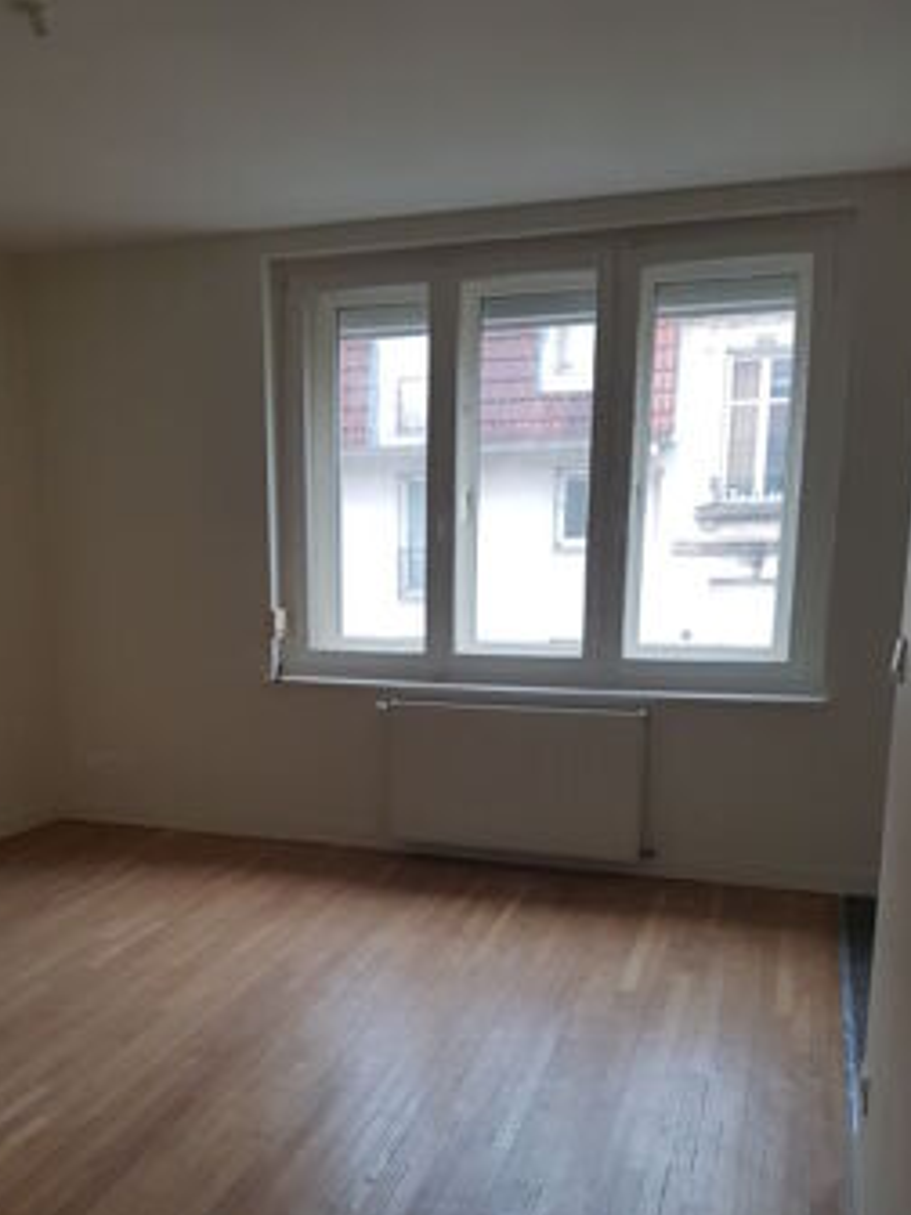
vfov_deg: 54.7
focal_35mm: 33
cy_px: 765
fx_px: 1158
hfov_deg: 42.8
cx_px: 376
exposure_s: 1/60
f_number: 1.7
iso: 50
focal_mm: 4.2
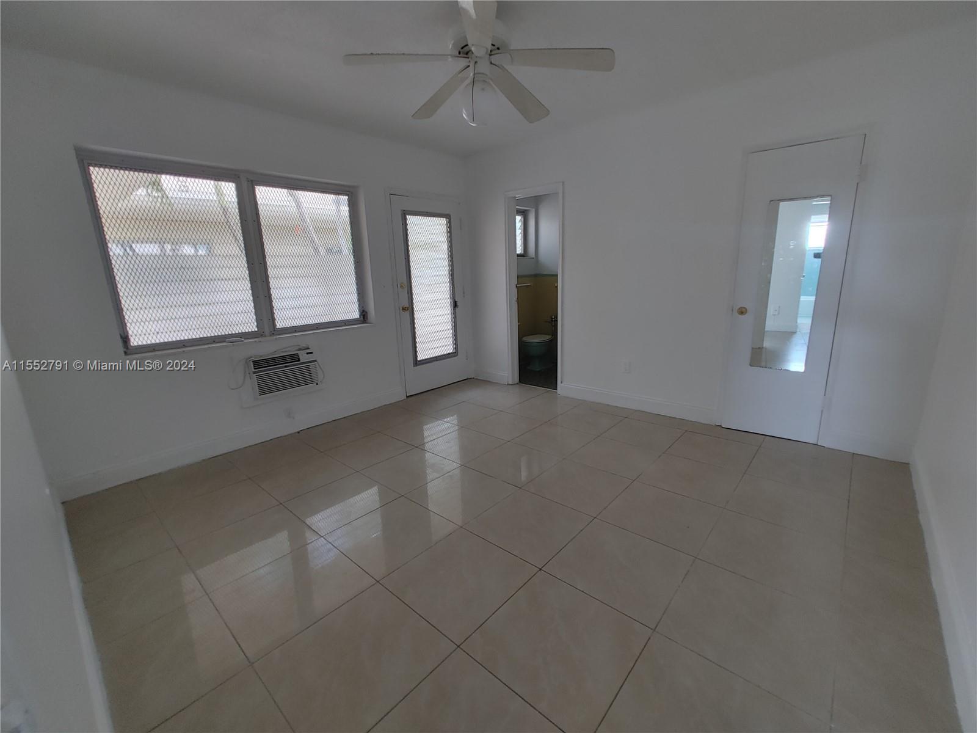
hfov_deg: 98.2
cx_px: 488
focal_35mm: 15
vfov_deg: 81.7
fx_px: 423
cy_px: 366
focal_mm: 1.78
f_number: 1.9
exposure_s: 1/24
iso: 250
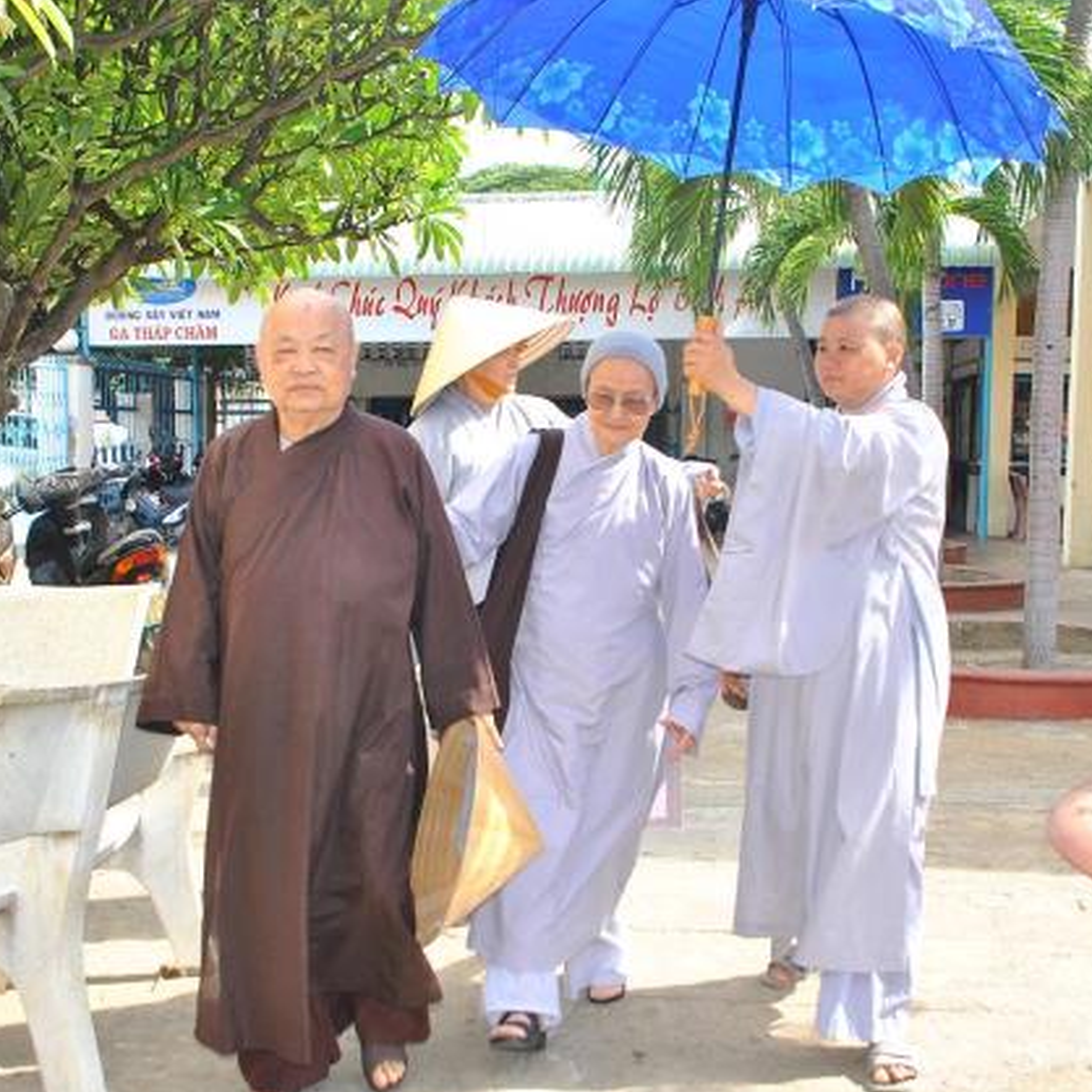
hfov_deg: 39.2
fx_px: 1535
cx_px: 570
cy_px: 555
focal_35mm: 43
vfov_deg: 39.2
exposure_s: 1/125
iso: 200
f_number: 5
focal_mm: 22
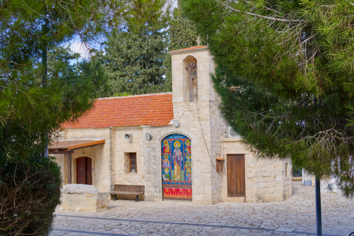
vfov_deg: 29.9
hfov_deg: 43.6
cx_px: 177
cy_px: 118
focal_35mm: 45
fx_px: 443
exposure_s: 1/250
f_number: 4.5
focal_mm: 30
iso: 100
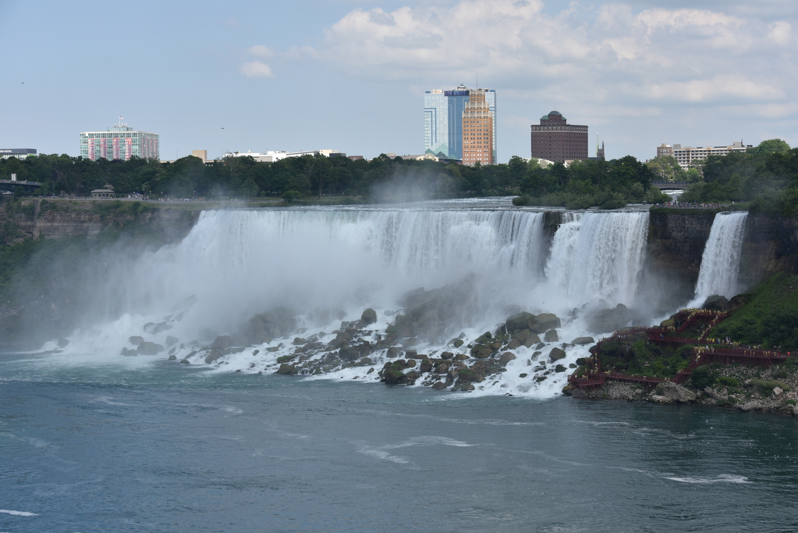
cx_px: 399
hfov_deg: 29.6
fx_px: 1508
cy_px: 266
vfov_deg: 20.0
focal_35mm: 68
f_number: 8
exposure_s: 1/250
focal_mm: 68
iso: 100
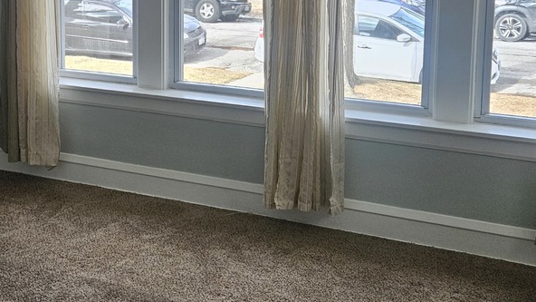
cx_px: 150
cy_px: 23
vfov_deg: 19.3
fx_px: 867
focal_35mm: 61
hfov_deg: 33.8
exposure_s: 1/180
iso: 80
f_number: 1.8
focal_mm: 5.4
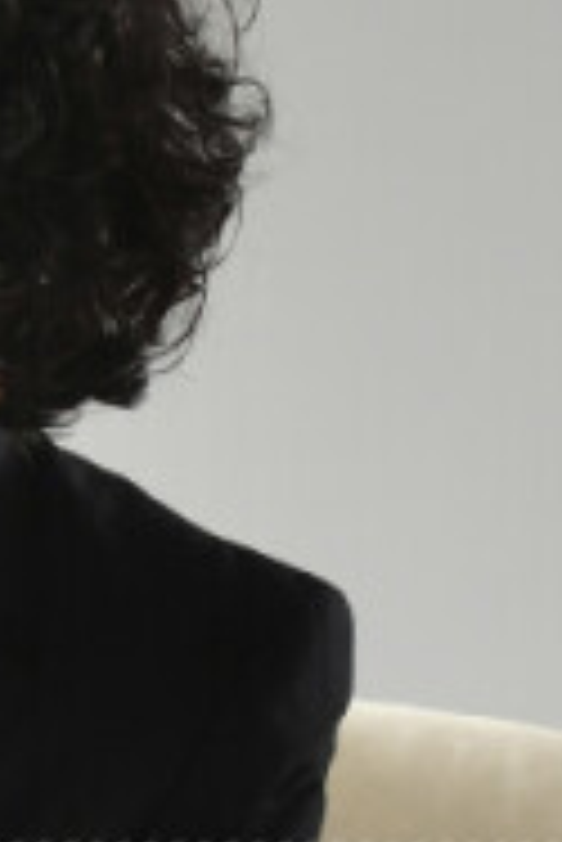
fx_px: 6007
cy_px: 1616
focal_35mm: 257
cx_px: -409
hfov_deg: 5.3
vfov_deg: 7.7
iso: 400
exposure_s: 1/125
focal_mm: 40
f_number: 5.6
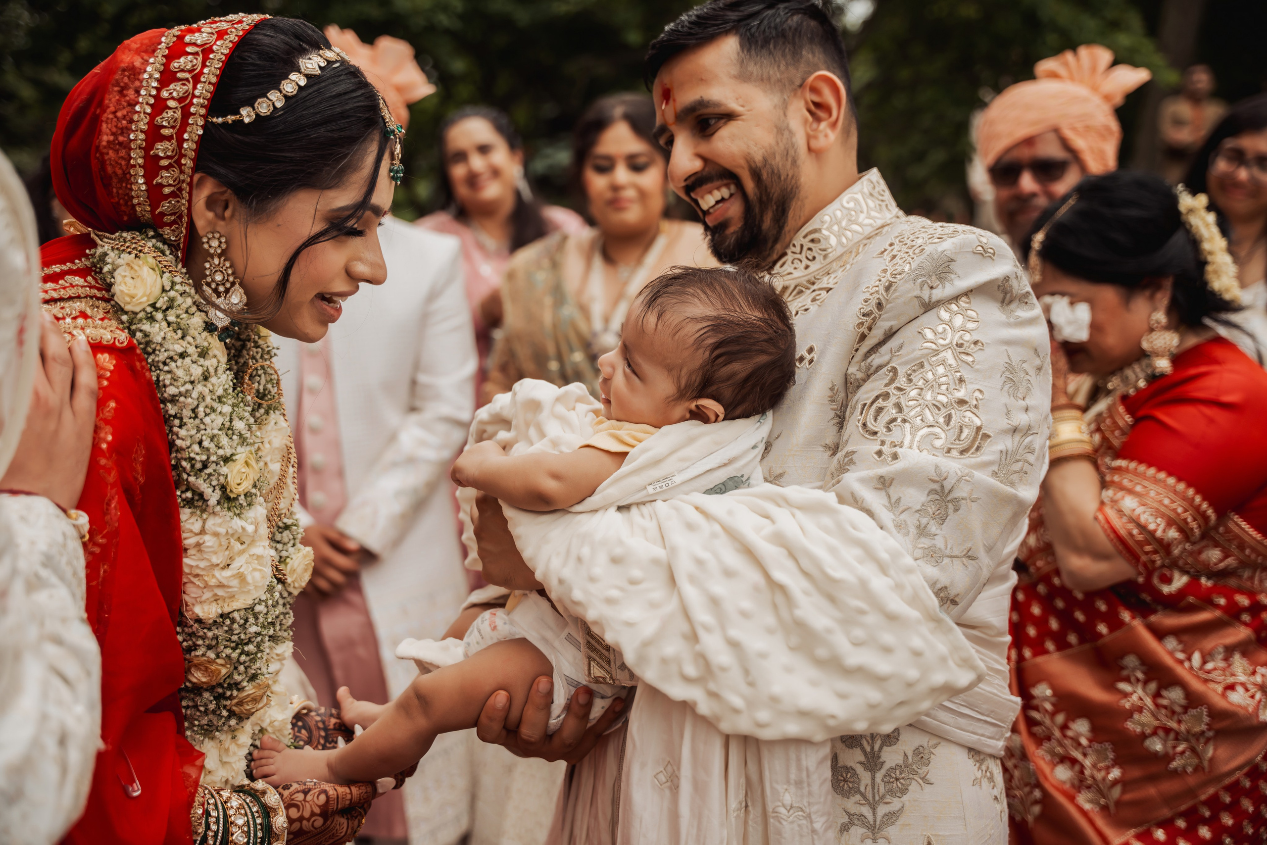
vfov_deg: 33.9
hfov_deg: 49.1
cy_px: 422
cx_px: 634
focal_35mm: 39
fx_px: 1387
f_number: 2.8
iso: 100
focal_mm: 39.4
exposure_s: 1/800
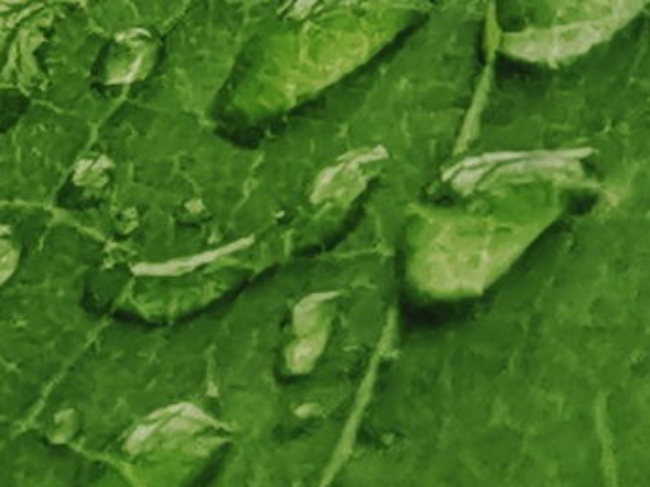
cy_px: -147
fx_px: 4166
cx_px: 1003
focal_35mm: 222
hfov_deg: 8.7
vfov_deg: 6.6
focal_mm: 2.26
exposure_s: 1/204
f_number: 2.2
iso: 50
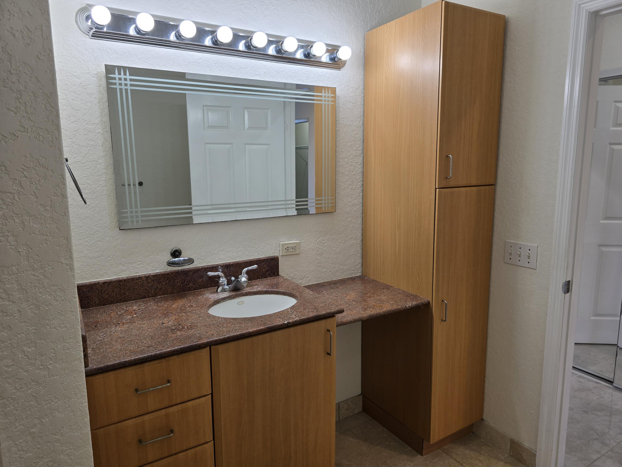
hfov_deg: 73.9
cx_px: 311
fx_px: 413
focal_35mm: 23
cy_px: 234
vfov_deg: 58.9
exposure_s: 1/120
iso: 40
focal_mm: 6.3
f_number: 1.7
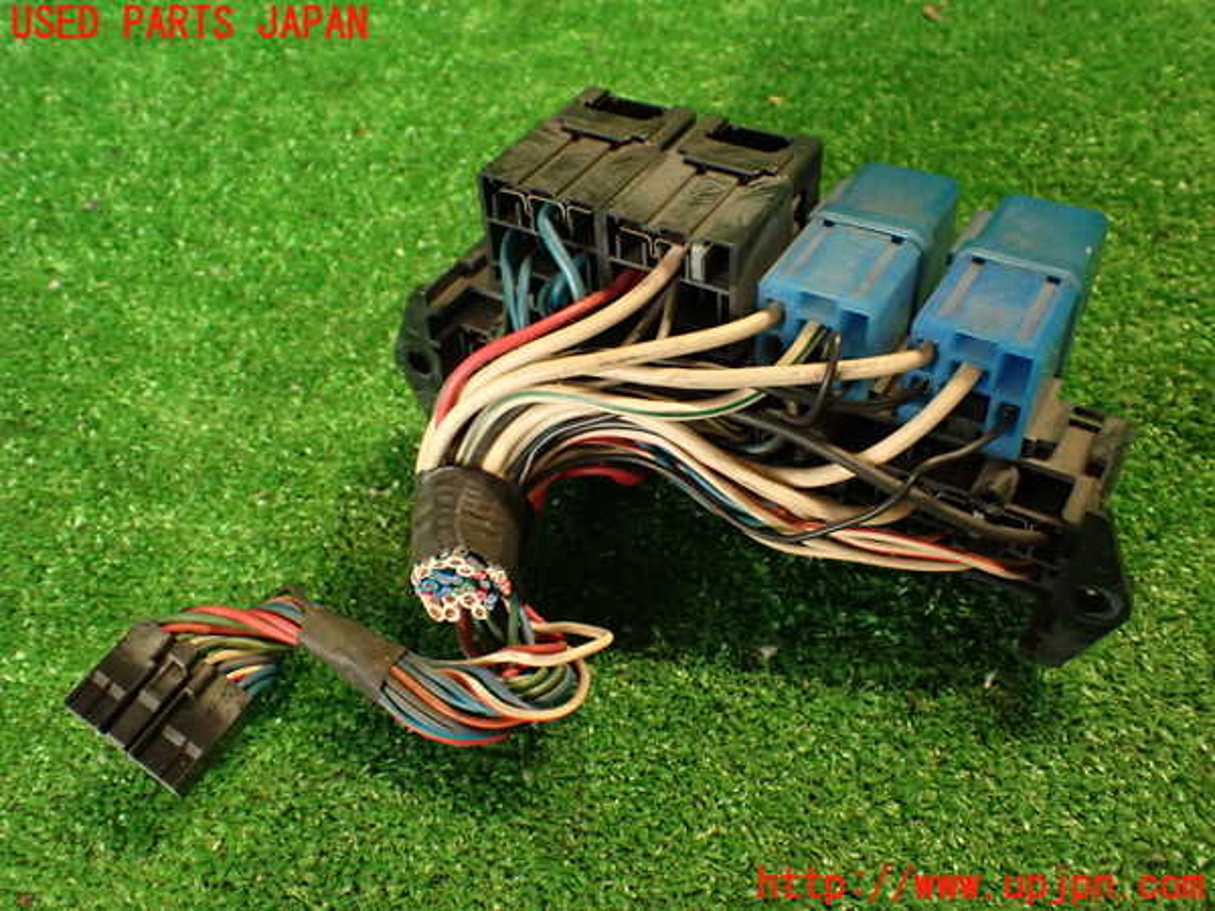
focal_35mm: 32
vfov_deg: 44.2
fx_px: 1123
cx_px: 608
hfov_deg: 56.8
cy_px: 456
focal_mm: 5.79
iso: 500
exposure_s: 1/30
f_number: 2.4
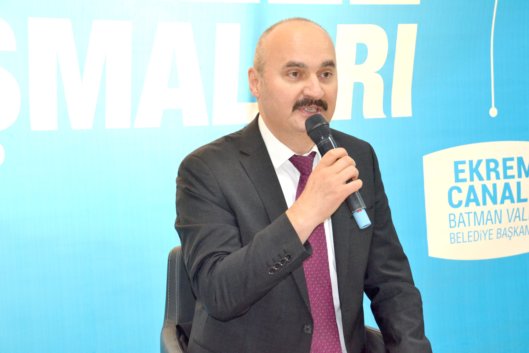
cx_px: 264
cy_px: 176
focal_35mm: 72
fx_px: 1058
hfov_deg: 28.1
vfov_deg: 18.9
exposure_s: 1/60
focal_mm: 48
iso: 1400
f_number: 4.8
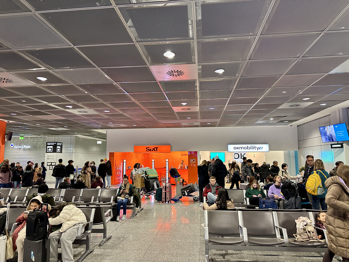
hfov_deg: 71.6
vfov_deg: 56.8
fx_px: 242
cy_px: 131
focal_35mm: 24
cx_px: 174
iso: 320
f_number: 1.78
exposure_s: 1/42
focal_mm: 6.86
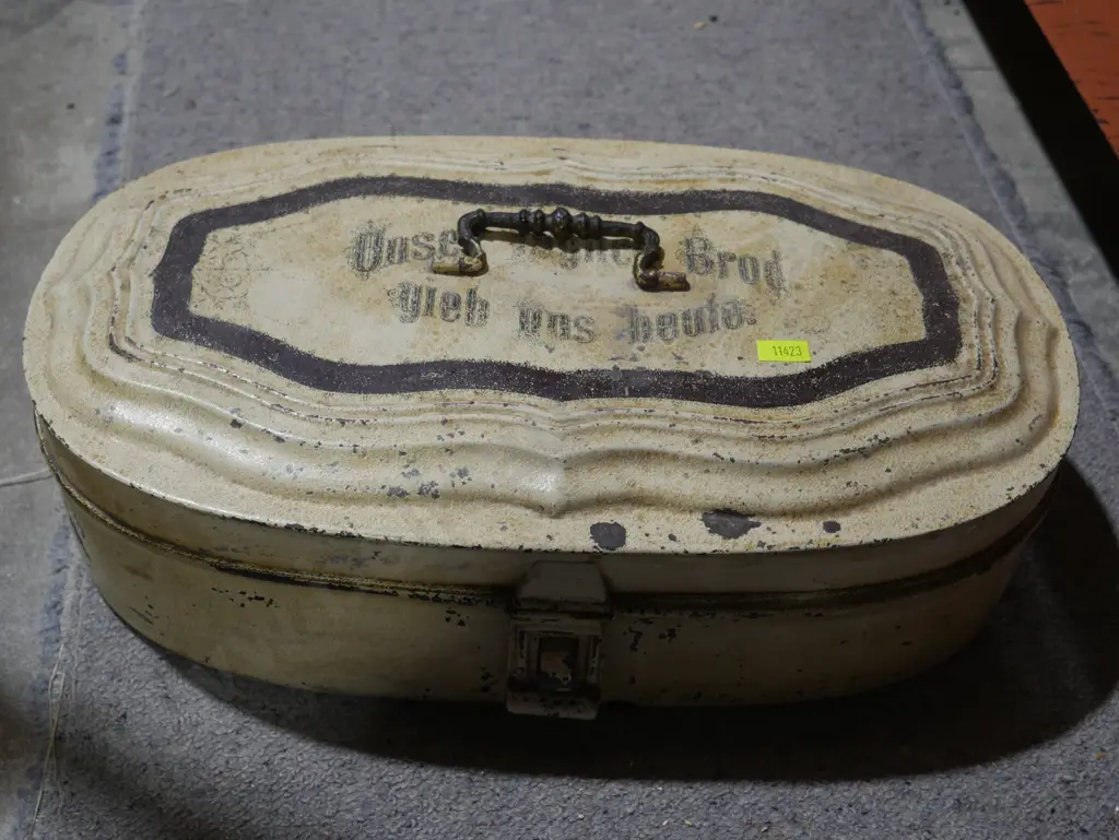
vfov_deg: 29.1
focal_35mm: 50
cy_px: 420
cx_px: 560
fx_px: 1617
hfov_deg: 38.2
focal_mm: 25
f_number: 5.3
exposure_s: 1/60
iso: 400
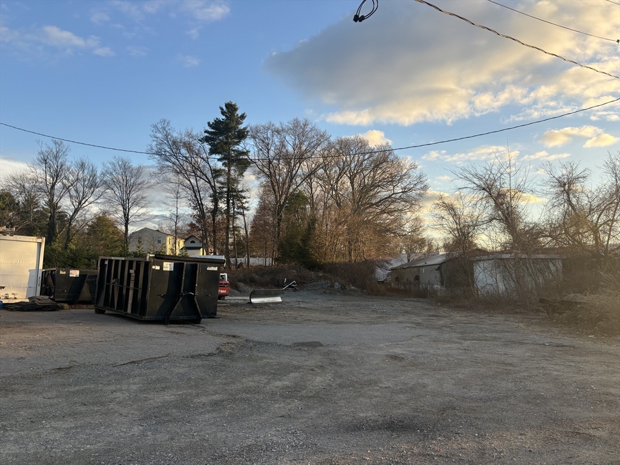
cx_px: 310
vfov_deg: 53.1
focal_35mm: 26
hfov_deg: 67.3
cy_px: 232
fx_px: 466
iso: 50
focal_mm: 5.96
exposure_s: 1/872
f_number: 1.6
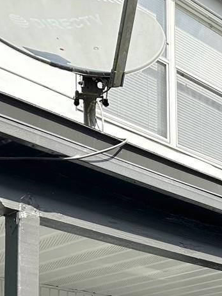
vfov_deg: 21.7
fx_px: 710
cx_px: 204
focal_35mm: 83
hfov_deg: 17.5
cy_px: 362
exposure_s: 1/2732
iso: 80
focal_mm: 6.86
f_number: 1.78
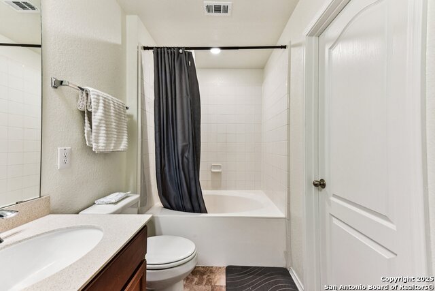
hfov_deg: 104.2
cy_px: 146
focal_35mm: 14
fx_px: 169
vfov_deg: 81.2
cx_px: 218
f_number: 8
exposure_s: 1/25
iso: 400
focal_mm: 14
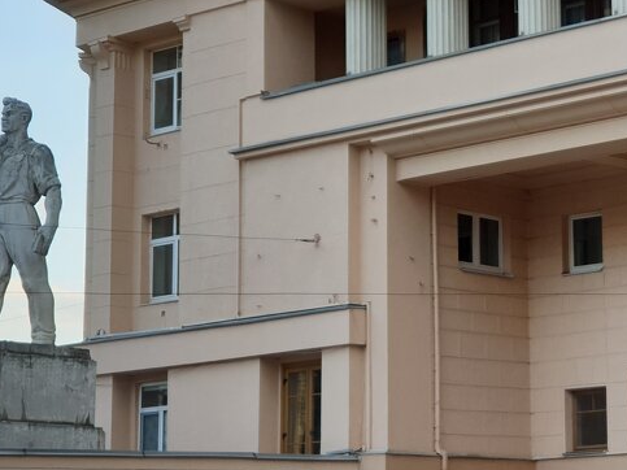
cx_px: 600
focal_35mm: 115
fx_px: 2082
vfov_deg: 12.9
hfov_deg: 16.8
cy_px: 182
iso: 25
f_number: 2.4
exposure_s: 1/104
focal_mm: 6
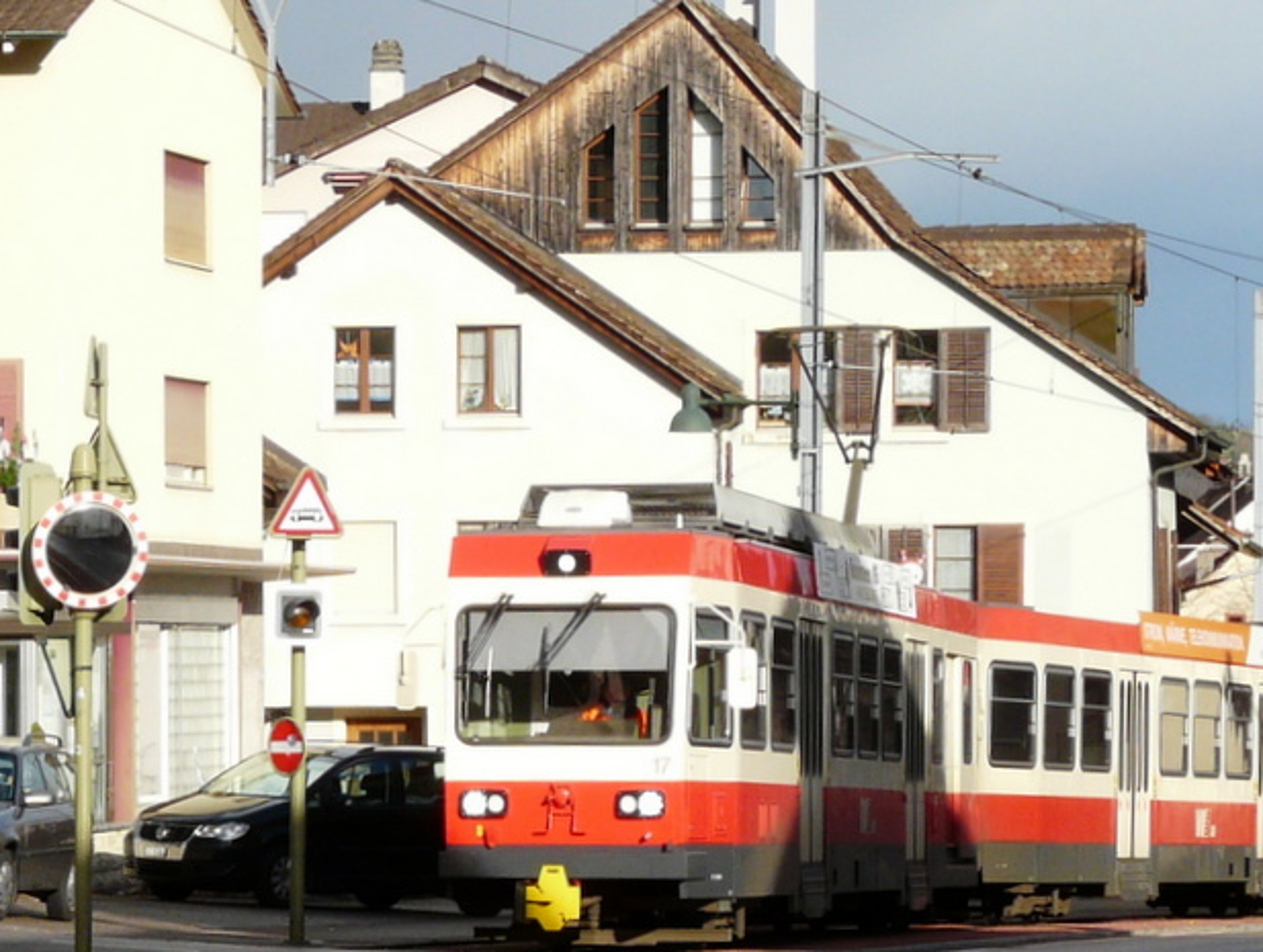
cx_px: 696
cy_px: 640
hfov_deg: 15.4
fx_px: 4678
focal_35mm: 128
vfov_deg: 11.6
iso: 100
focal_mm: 12.9
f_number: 5.6
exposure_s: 1/320
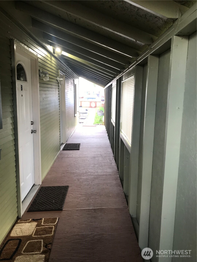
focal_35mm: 28
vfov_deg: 63.4
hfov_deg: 49.7
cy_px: 131
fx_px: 212
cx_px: 98
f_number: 1.8
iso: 32
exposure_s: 1/60
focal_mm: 3.99
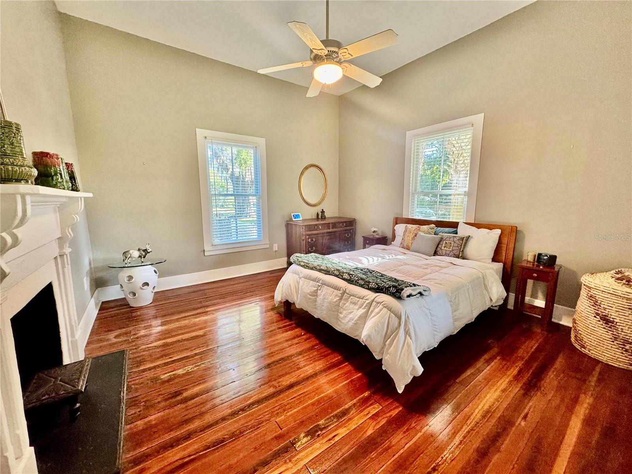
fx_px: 256
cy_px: 237
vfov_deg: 85.7
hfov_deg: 102.1
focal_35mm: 14
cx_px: 316
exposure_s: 1/60
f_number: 2.2
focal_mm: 2.22
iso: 320
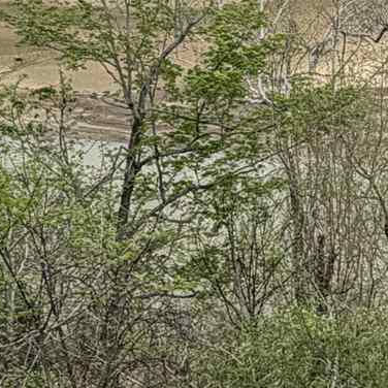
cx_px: 719
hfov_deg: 14.8
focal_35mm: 101
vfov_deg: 16.9
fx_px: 1281
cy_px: 17
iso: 25
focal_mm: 2.22
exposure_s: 1/770
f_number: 2.2
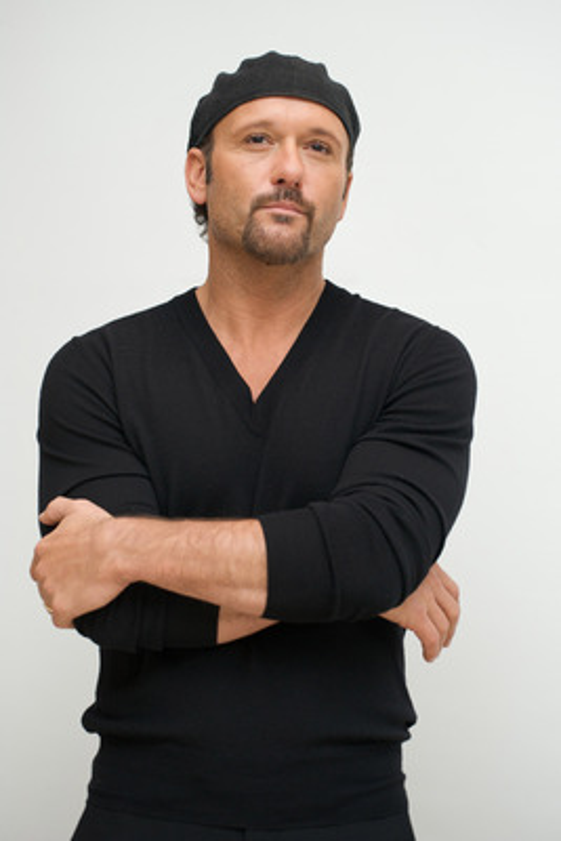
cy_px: 420
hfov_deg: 17.1
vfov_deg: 25.4
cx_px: 280
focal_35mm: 80
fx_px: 1868
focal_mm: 80
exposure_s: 1/60
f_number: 6.3
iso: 500
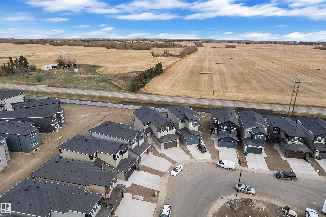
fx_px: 199
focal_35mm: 22
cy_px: 108
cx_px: 163
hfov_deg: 78.6
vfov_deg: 57.2
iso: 150
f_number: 2.4
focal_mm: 8.38
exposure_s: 1/2000
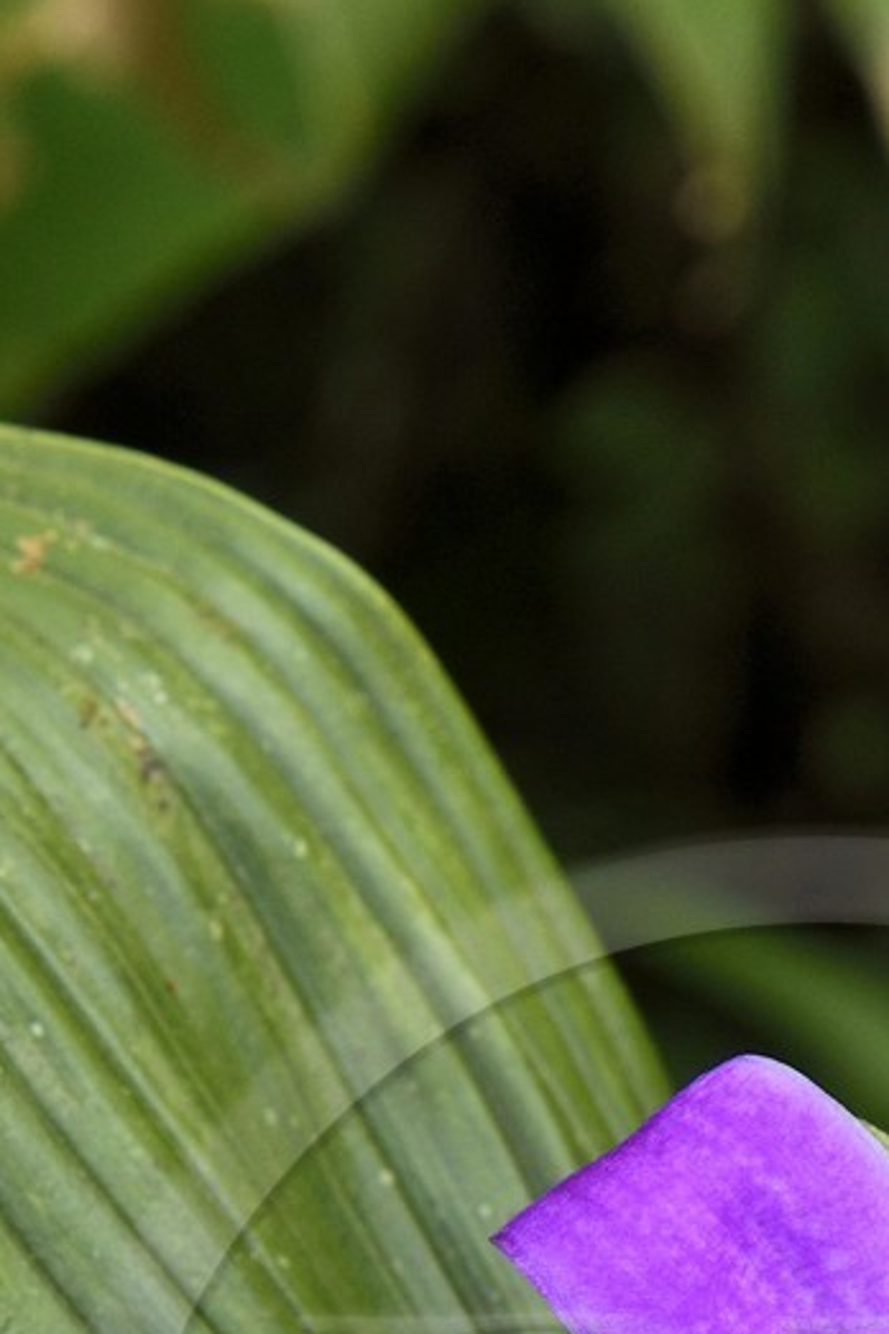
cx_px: 825
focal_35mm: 190
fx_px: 7037
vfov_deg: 10.6
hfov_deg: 7.2
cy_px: 1633
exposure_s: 1/125
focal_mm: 62
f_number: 11
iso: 800
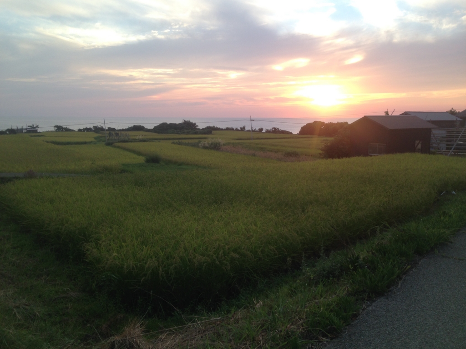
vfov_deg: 42.9
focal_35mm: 33
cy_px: 174
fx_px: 444
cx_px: 233
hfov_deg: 55.4
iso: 50
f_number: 2.4
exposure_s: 1/175
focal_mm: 4.12
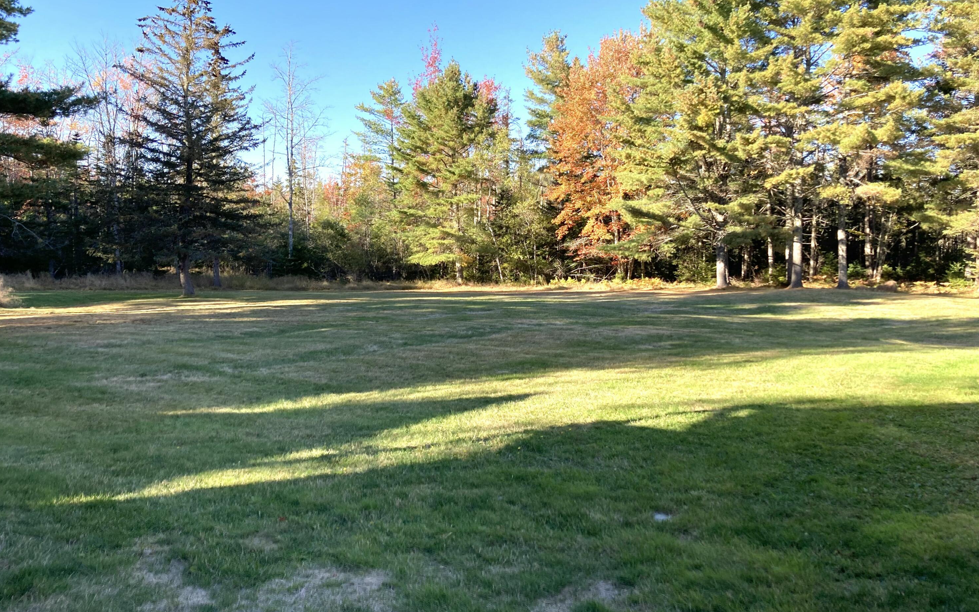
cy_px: 280
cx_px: 487
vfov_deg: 41.8
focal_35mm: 30
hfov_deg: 62.9
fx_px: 800
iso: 20
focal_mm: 3.99
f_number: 1.8
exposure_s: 1/511
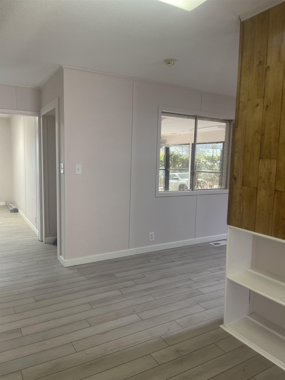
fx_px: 274
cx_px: 142
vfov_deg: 69.4
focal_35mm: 25
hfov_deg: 54.9
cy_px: 190
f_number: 1.6
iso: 125
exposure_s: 1/120
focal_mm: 5.1
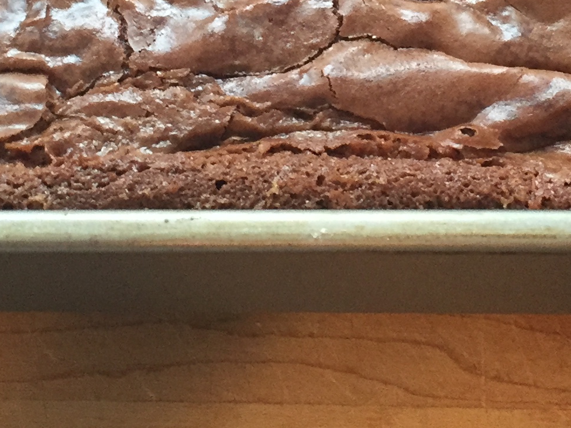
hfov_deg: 20.2
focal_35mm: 97
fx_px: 1600
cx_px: 367
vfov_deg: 14.9
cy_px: -25
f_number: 2.2
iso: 160
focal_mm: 4.15
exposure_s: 1/30
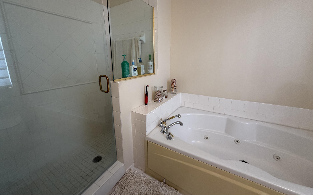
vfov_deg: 74.5
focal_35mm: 15
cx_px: 156
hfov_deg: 101.5
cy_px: 86
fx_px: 128
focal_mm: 2.22
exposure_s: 1/60
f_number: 2.2
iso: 200
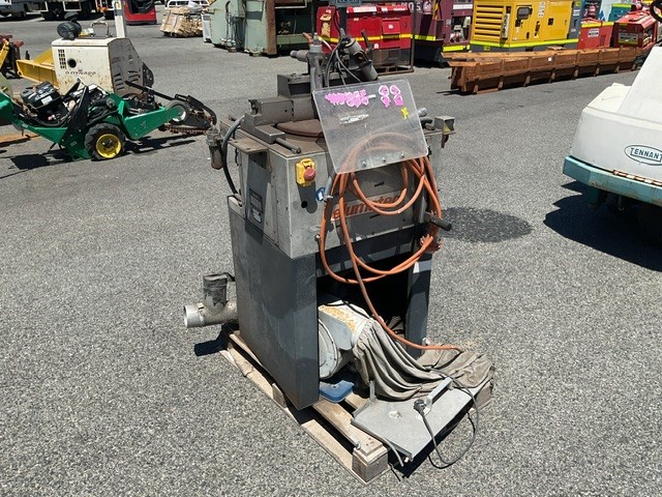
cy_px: 248
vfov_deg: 48.2
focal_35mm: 29
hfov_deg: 61.7
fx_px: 555
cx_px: 331
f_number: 1.8
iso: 16
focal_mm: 3
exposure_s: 1/2141
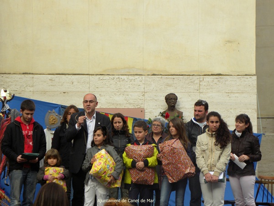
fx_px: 926
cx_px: 137
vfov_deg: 12.7
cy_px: 103
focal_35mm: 117
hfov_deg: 16.8
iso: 117
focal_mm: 20.8
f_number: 4
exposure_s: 1/365
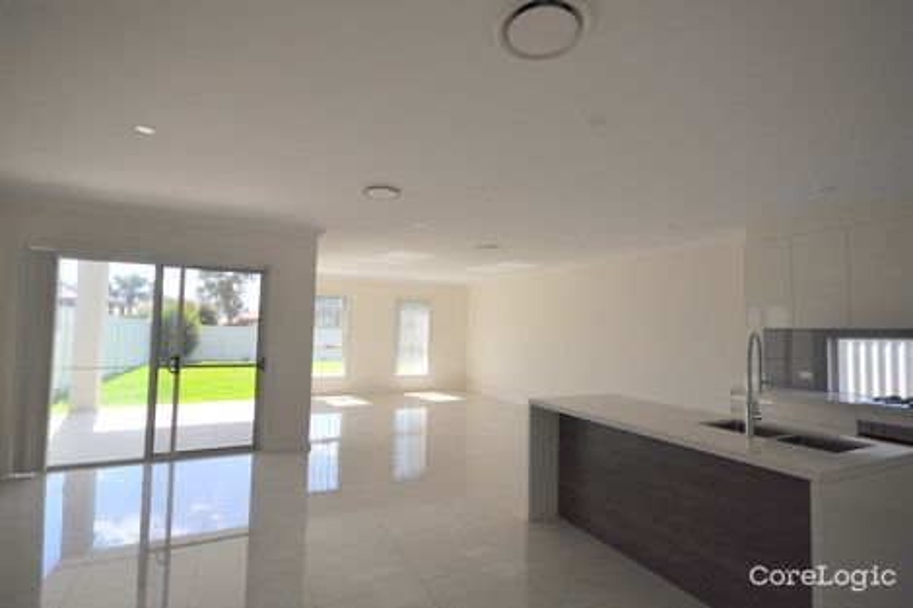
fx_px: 456
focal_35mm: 18
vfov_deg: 67.3
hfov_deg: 90.0
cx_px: 456
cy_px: 304
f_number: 6.3
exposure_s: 1/1000
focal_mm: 12
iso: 640
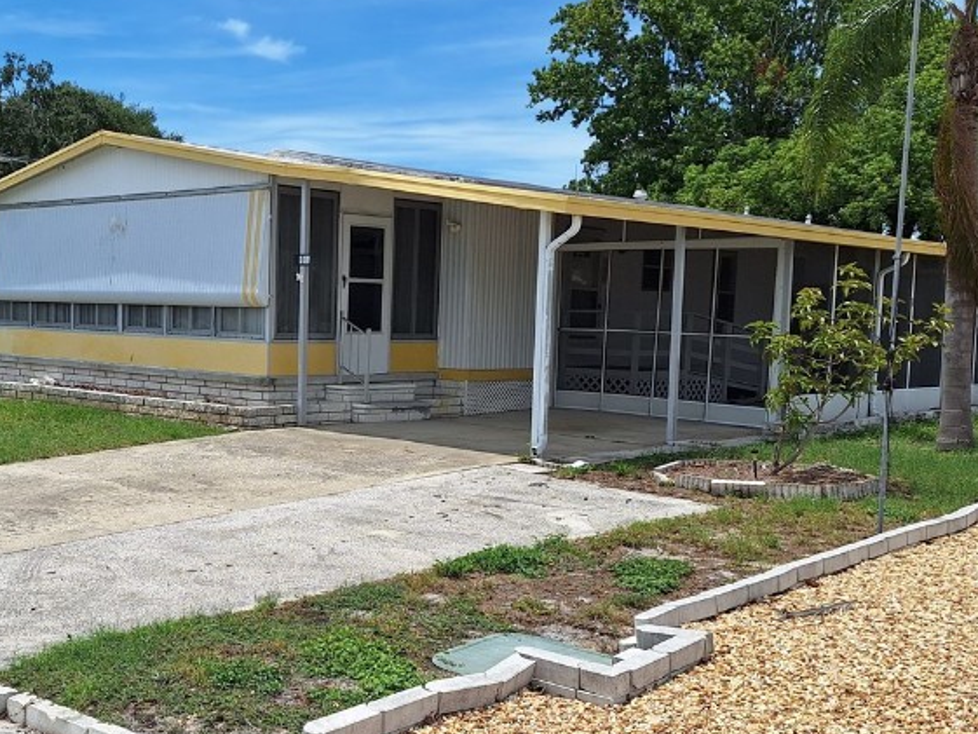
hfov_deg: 44.1
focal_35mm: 42
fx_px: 1187
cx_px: 317
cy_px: 420
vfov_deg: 34.3
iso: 40
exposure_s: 1/3636
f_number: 1.8
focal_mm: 5.54
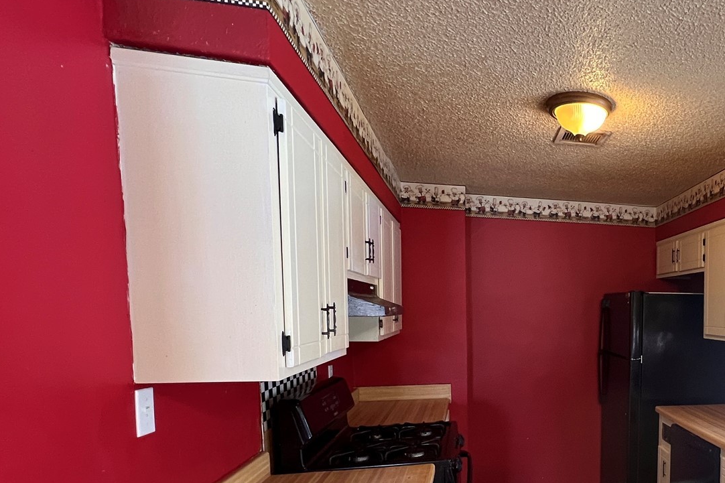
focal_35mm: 24
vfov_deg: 51.1
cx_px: 607
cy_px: 356
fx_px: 483
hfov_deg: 65.2
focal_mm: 1.57
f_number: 1.8
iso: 320
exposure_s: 1/60
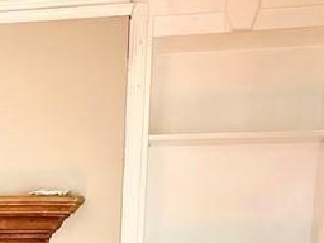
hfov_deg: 17.9
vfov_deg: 13.3
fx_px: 973
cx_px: -73
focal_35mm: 104
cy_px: 380
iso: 125
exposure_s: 1/102
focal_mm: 5.1
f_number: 1.6
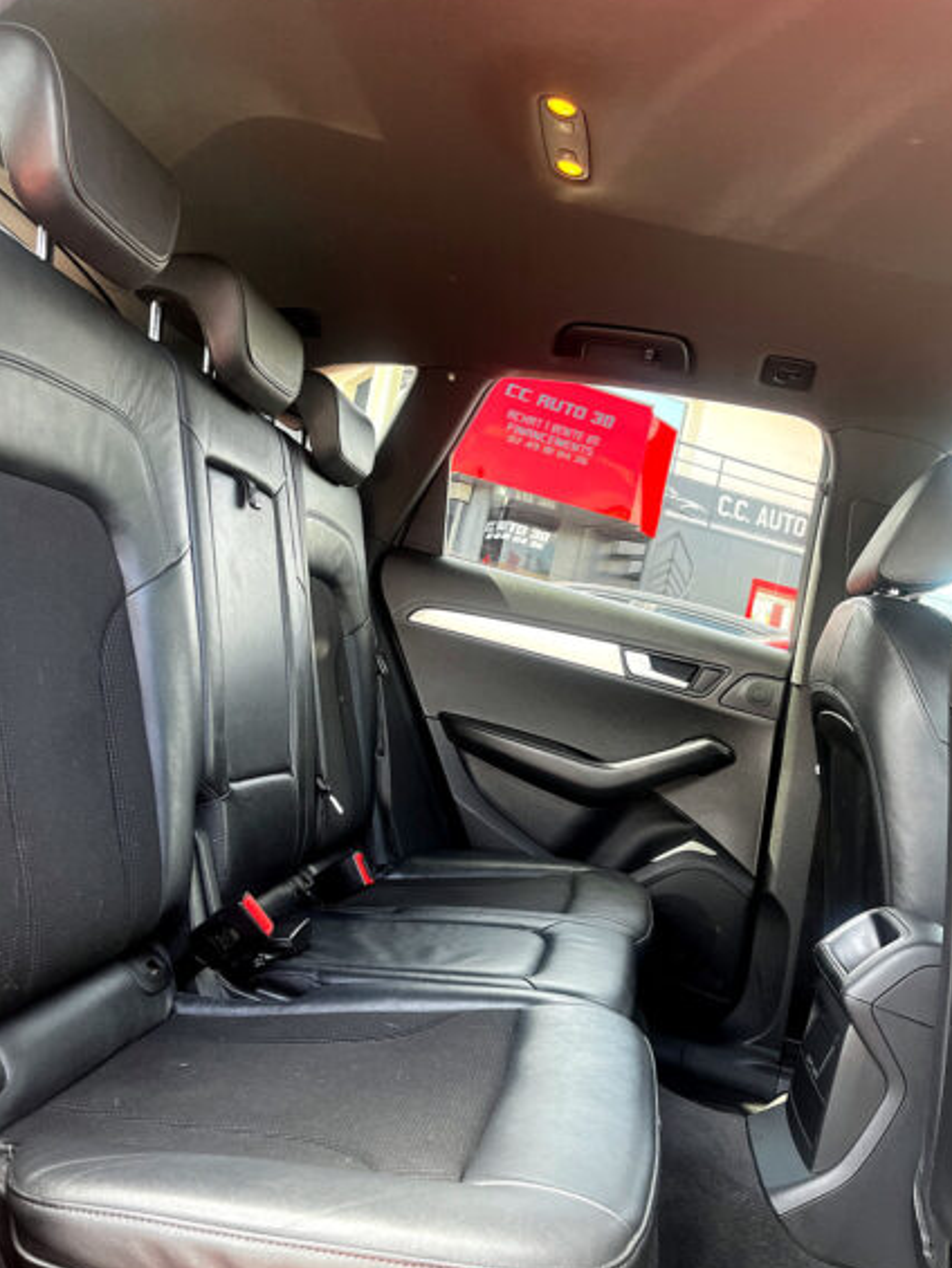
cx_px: 457
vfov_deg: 61.6
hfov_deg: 48.2
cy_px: 673
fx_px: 1063
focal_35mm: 29
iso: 125
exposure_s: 1/121
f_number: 1.6
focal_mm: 5.1
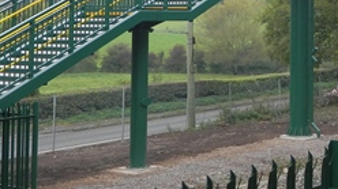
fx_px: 788
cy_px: -10
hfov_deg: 22.6
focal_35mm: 88
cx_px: 388
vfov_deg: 13.5
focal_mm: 4.5
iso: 80
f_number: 3.1
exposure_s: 1/160
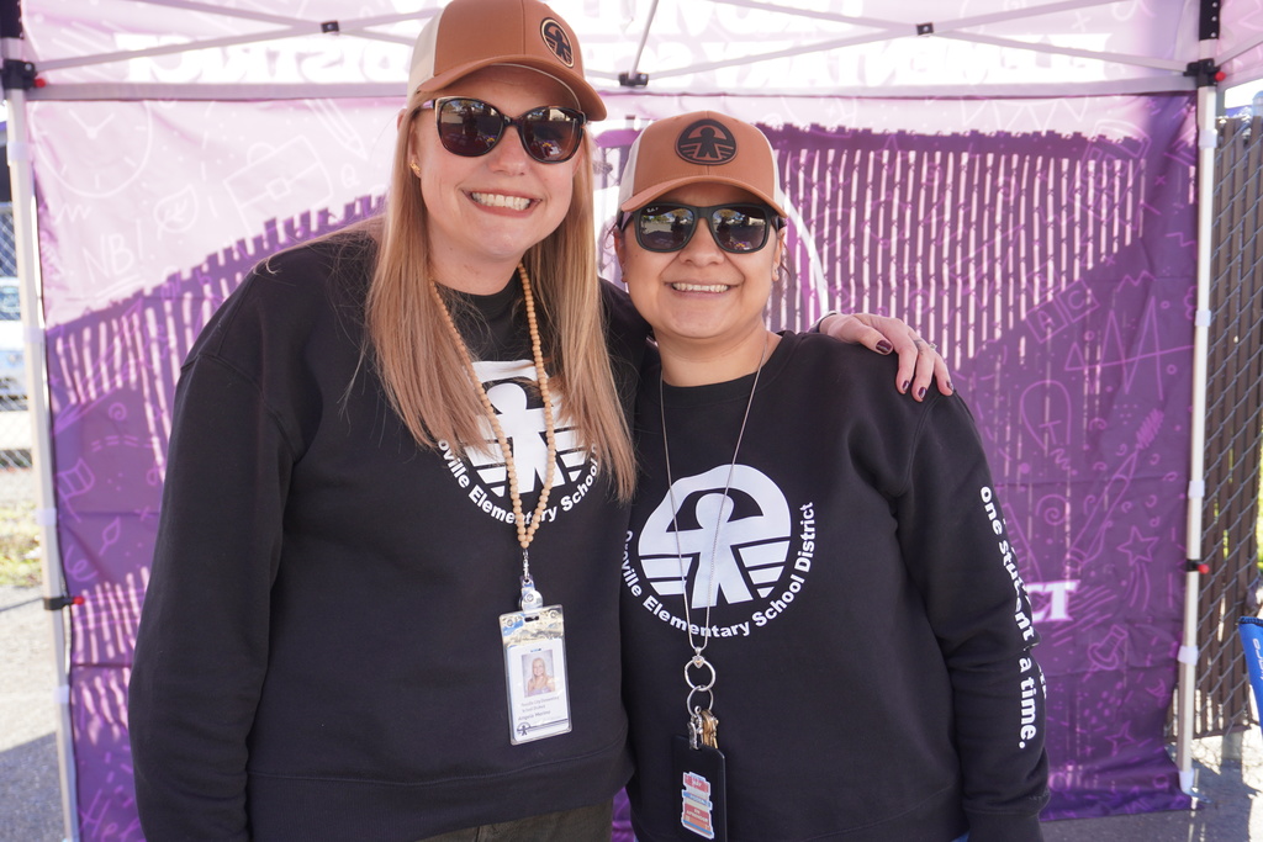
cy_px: 421
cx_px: 632
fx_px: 1210
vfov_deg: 38.4
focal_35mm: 34
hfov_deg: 55.1
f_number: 4
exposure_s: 1/160
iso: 200
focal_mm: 23
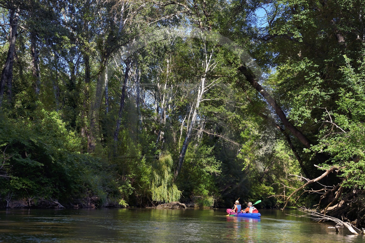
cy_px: 122
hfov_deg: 28.9
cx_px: 182
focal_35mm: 70
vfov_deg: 19.4
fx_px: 709
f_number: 9
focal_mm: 70
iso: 250
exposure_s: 1/320
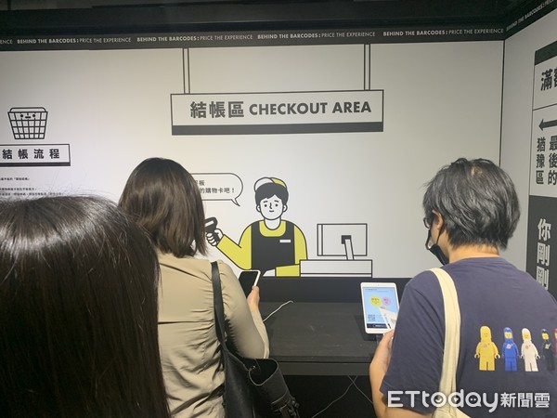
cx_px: 278
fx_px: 418
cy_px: 209
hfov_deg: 67.3
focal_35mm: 26
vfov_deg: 53.1
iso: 80
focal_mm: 4.25
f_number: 1.8
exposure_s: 1/60
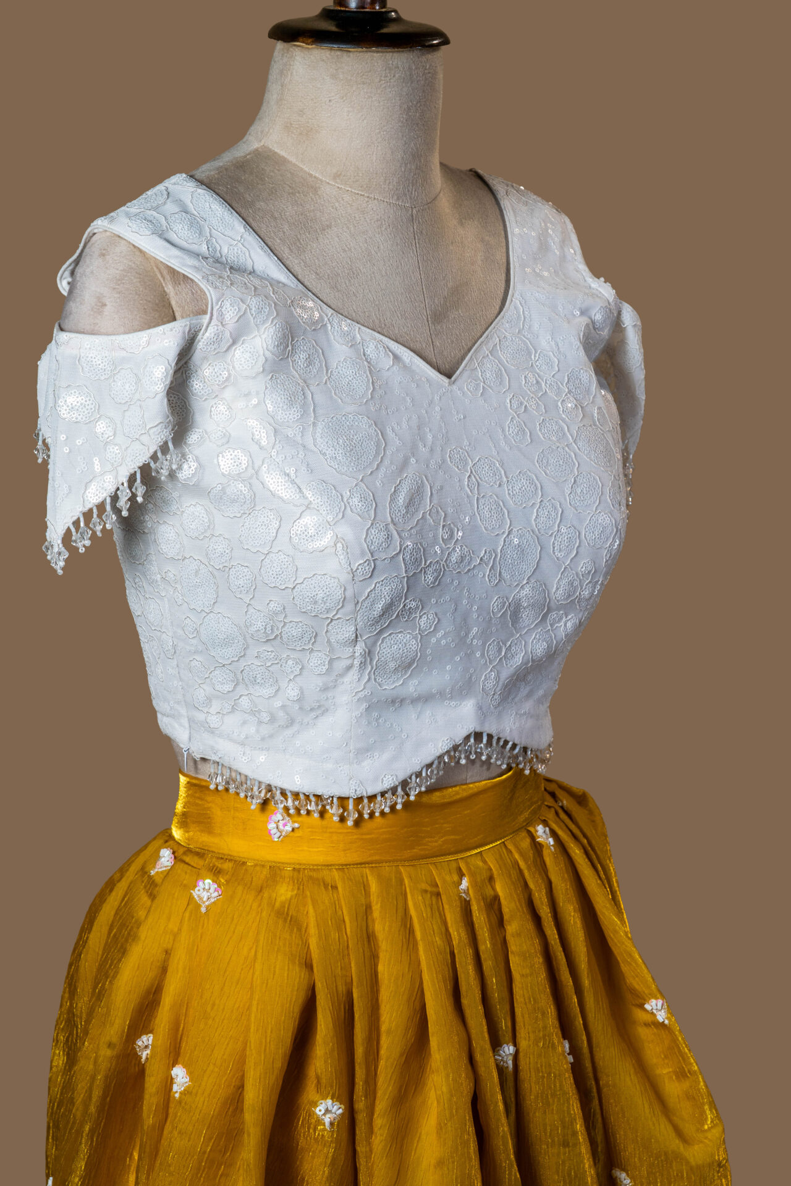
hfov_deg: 19.5
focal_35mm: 70
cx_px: 396
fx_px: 2307
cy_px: 593
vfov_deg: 28.8
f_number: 11
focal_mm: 70
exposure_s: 1/250
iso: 100
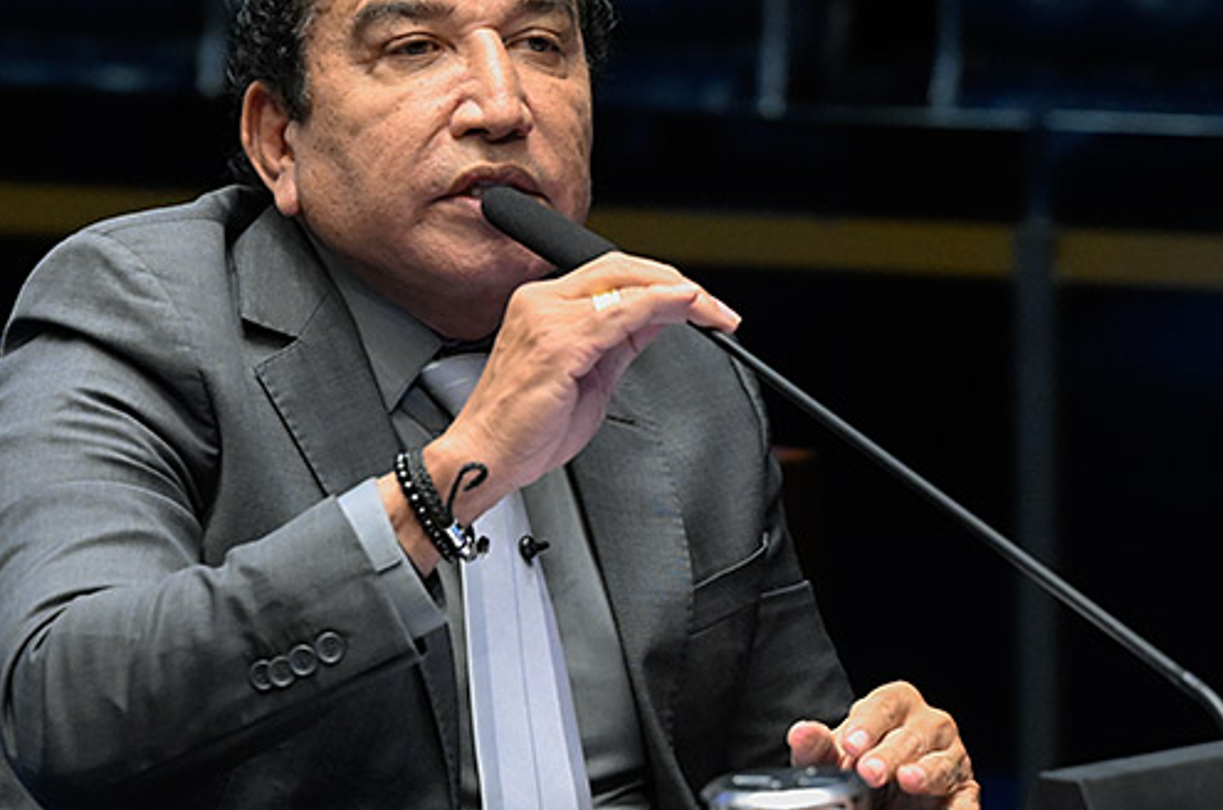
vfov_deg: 6.8
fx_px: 6781
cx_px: 605
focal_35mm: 200
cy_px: 405
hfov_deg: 10.3
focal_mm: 115
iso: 6400
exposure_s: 1/200
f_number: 4
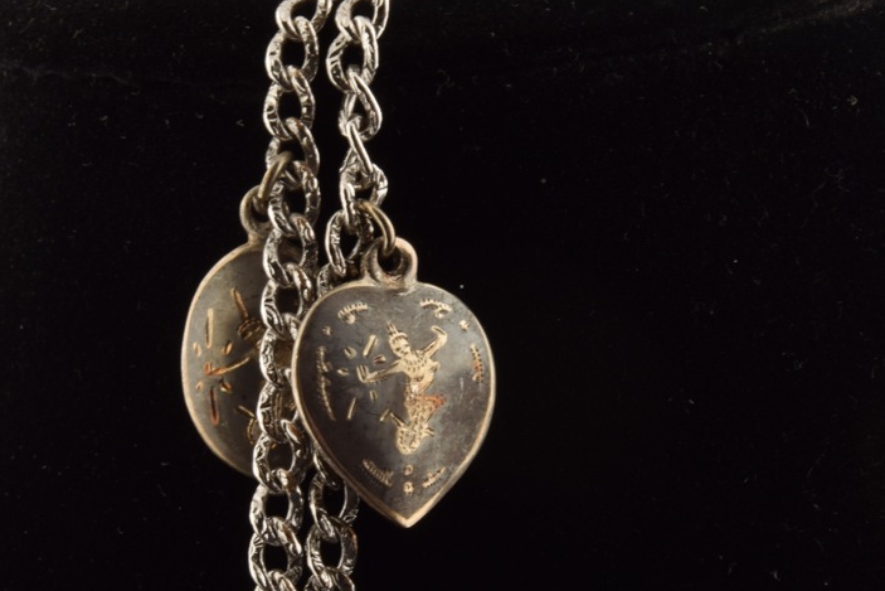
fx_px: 3147
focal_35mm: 128
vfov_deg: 10.7
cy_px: 376
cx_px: 313
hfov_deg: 16.0
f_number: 25
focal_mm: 60
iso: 100
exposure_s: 1/125
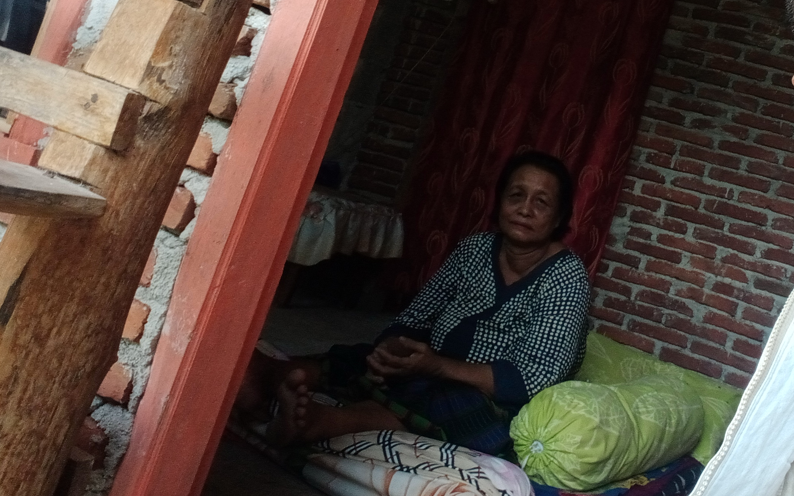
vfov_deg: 28.0
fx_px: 974
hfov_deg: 43.0
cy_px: 97
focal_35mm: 45
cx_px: 591
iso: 130
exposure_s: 1/100
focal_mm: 2.75
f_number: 2
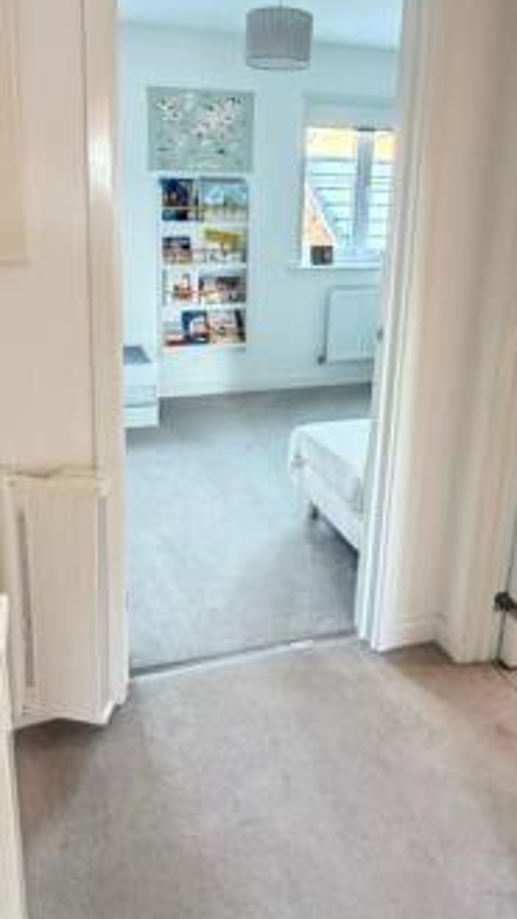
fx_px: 658
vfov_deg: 68.9
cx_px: 233
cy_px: 351
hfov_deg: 42.8
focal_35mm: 27
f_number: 2.2
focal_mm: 2.22
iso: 400
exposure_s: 1/50
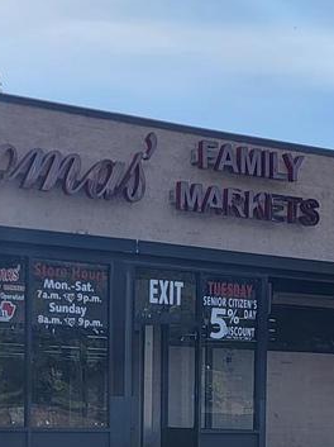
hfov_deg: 15.1
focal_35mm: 98
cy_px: 498
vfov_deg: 19.2
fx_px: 1263
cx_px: 151
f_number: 1.8
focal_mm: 6.7
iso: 16
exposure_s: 1/1170
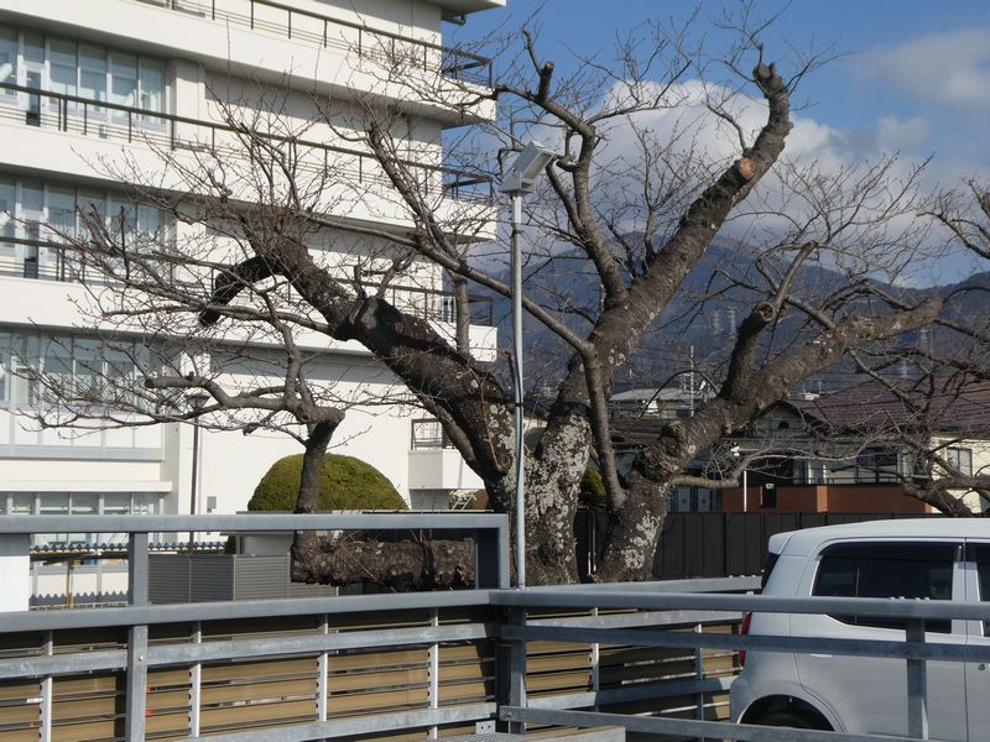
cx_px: 495
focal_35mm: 65
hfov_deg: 29.8
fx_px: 1859
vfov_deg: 22.6
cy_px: 371
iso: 80
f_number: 4.4
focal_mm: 11.7
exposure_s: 1/800
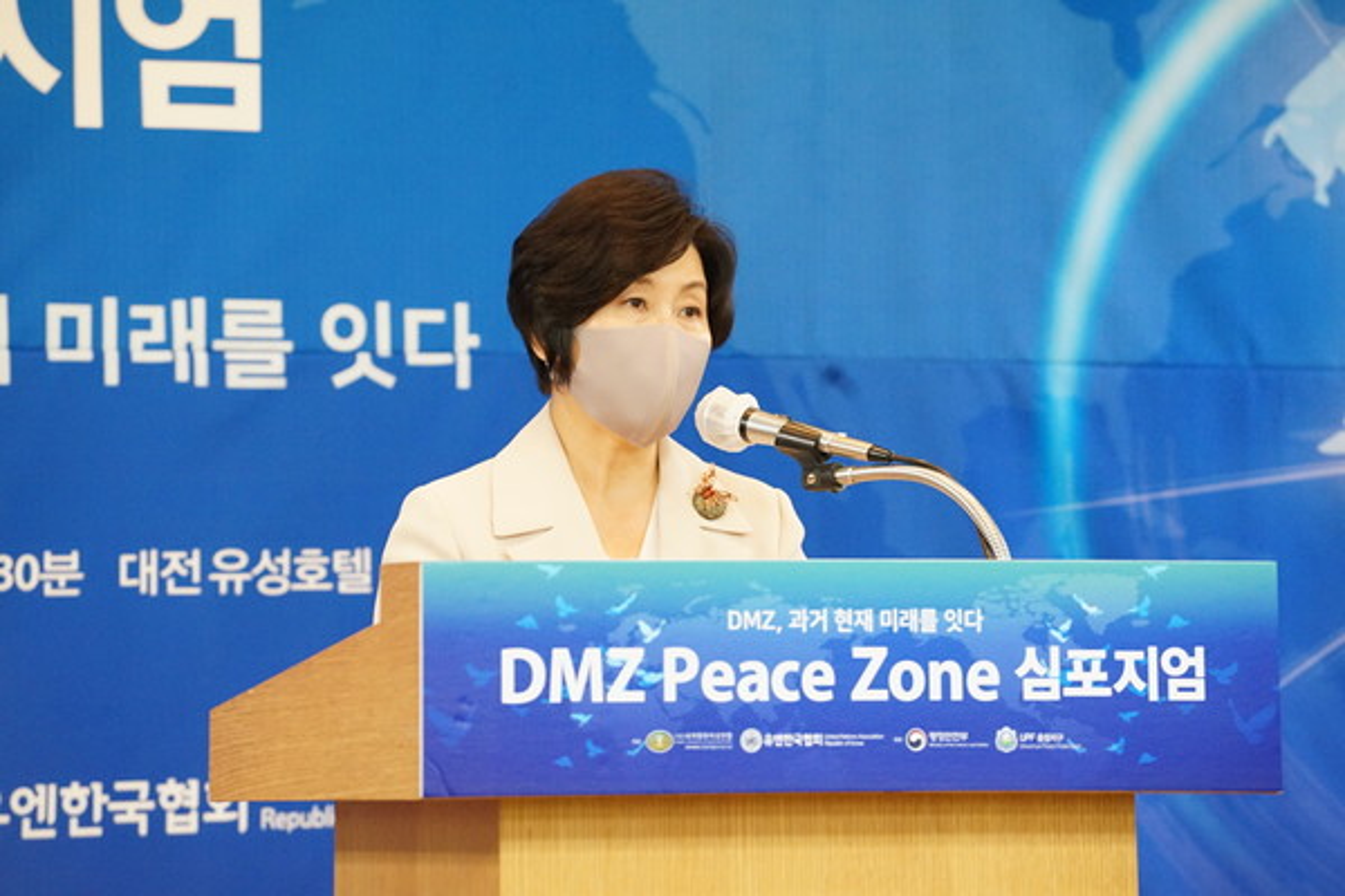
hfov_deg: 10.3
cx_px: 672
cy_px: 448
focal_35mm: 200
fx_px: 7472
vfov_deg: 6.9
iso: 6400
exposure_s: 1/100
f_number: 6.3
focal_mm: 200
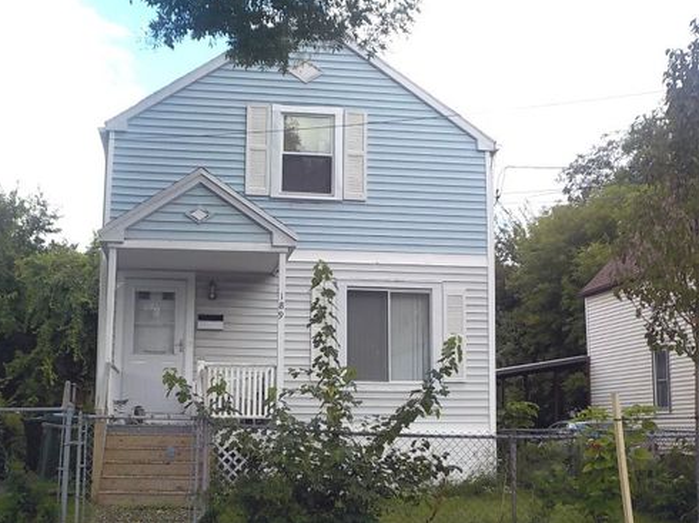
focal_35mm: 48
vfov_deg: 30.2
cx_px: 348
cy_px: 259
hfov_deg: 39.7
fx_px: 969
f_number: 4.2
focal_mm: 6.4
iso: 125
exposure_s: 1/500
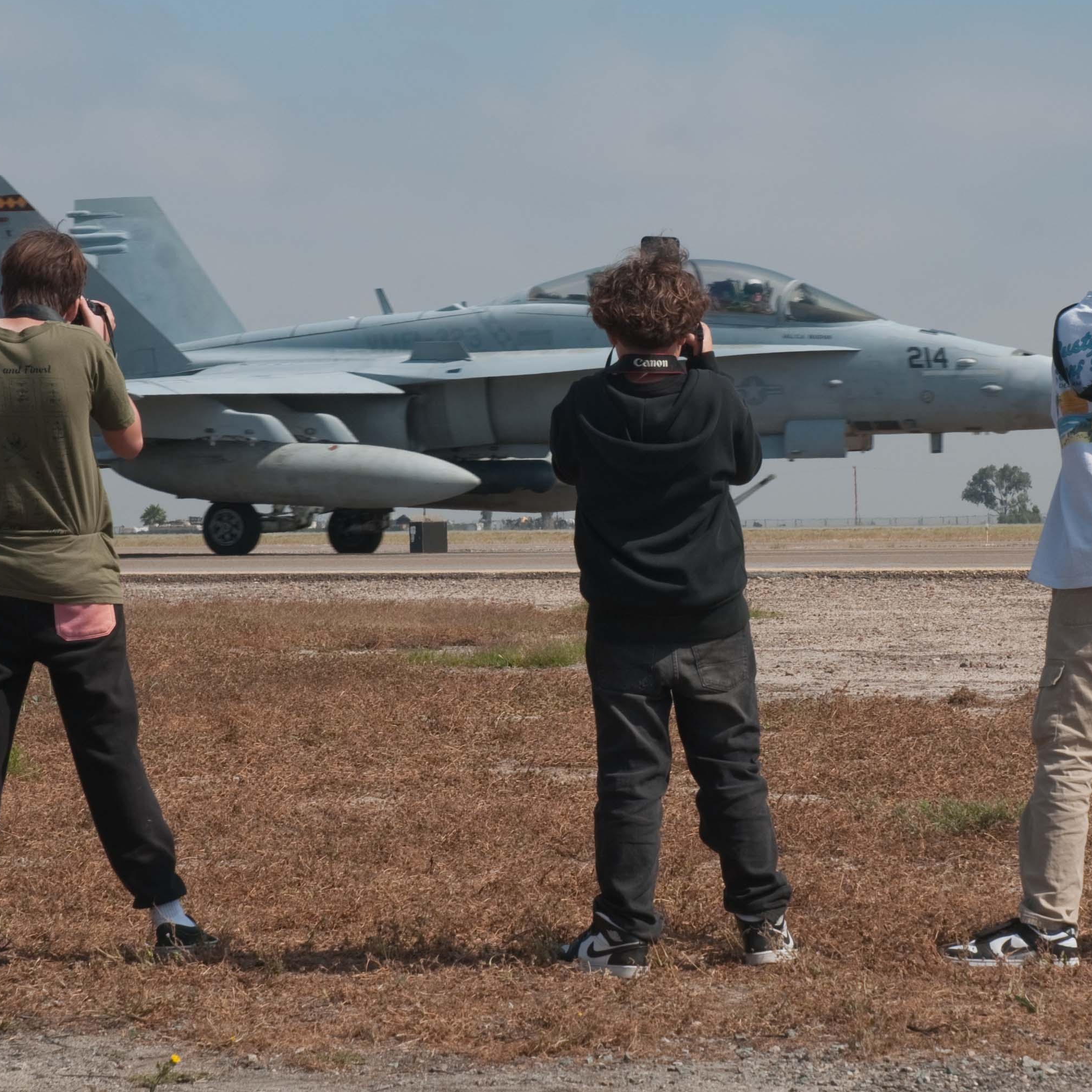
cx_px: 674
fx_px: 4854
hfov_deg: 12.8
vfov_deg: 12.8
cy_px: 423
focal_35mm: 136
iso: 100
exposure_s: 1/200
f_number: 10
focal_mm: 50
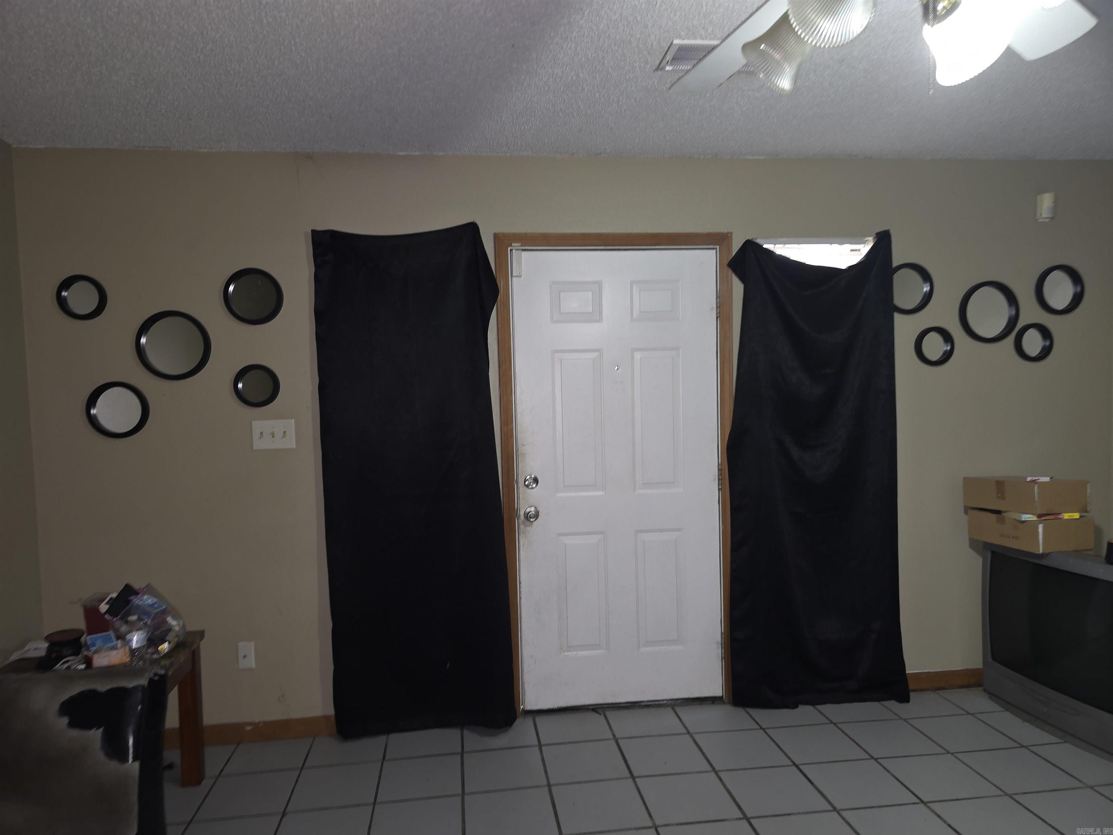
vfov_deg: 58.9
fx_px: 740
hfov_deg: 73.9
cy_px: 418
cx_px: 556
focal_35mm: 23
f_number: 1.7
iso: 160
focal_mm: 6.3
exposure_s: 1/13.4
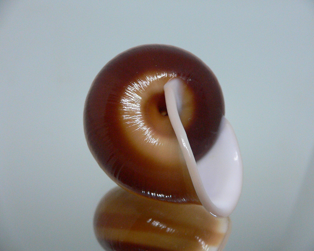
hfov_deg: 49.1
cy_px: 126
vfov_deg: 40.1
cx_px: 158
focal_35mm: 37
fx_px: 344
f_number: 2.8
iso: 200
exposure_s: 1/50
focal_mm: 4.6
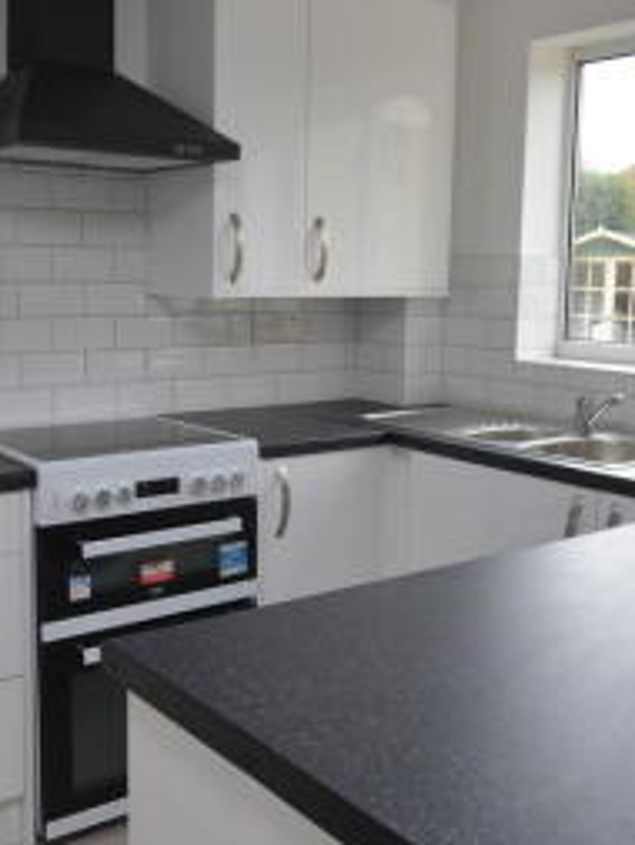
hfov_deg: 37.6
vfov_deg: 48.9
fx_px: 929
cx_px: 257
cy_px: 396
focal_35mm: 38
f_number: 5.6
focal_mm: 14
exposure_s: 1/125
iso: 320
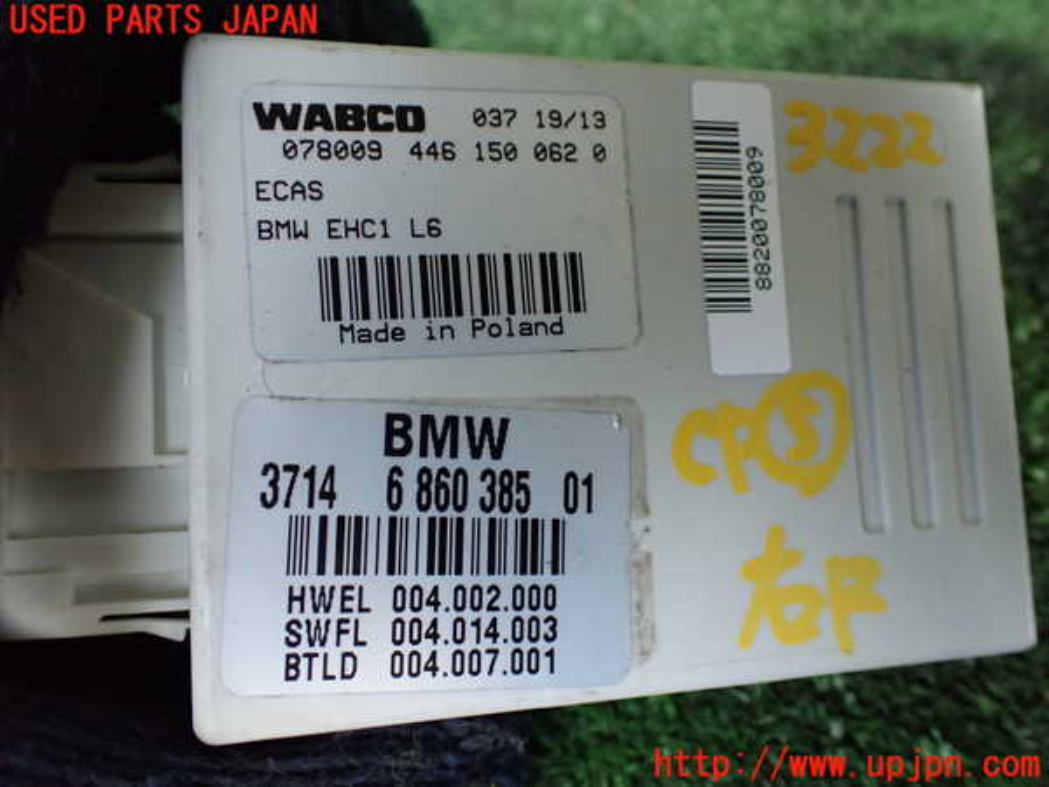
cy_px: 394
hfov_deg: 60.0
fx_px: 909
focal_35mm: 30
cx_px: 524
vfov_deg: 46.8
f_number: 2.3
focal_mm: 5.4
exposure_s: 1/50
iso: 800
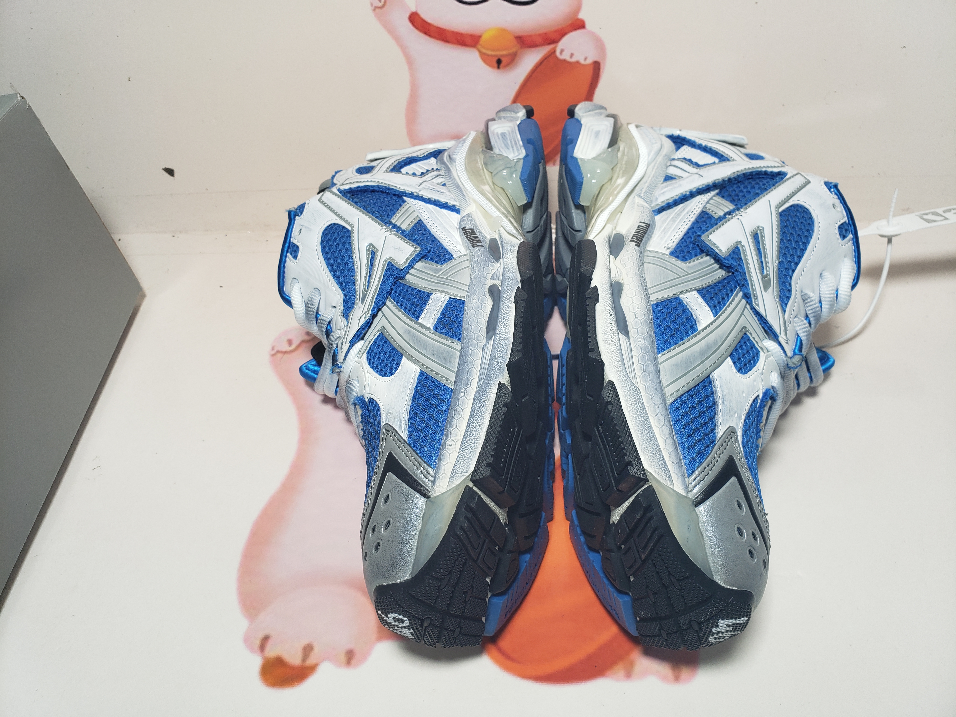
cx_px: 478
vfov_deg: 53.1
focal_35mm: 26
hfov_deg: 67.3
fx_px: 718
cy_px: 358
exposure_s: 1/210
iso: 50
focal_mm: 4.3
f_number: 2.4
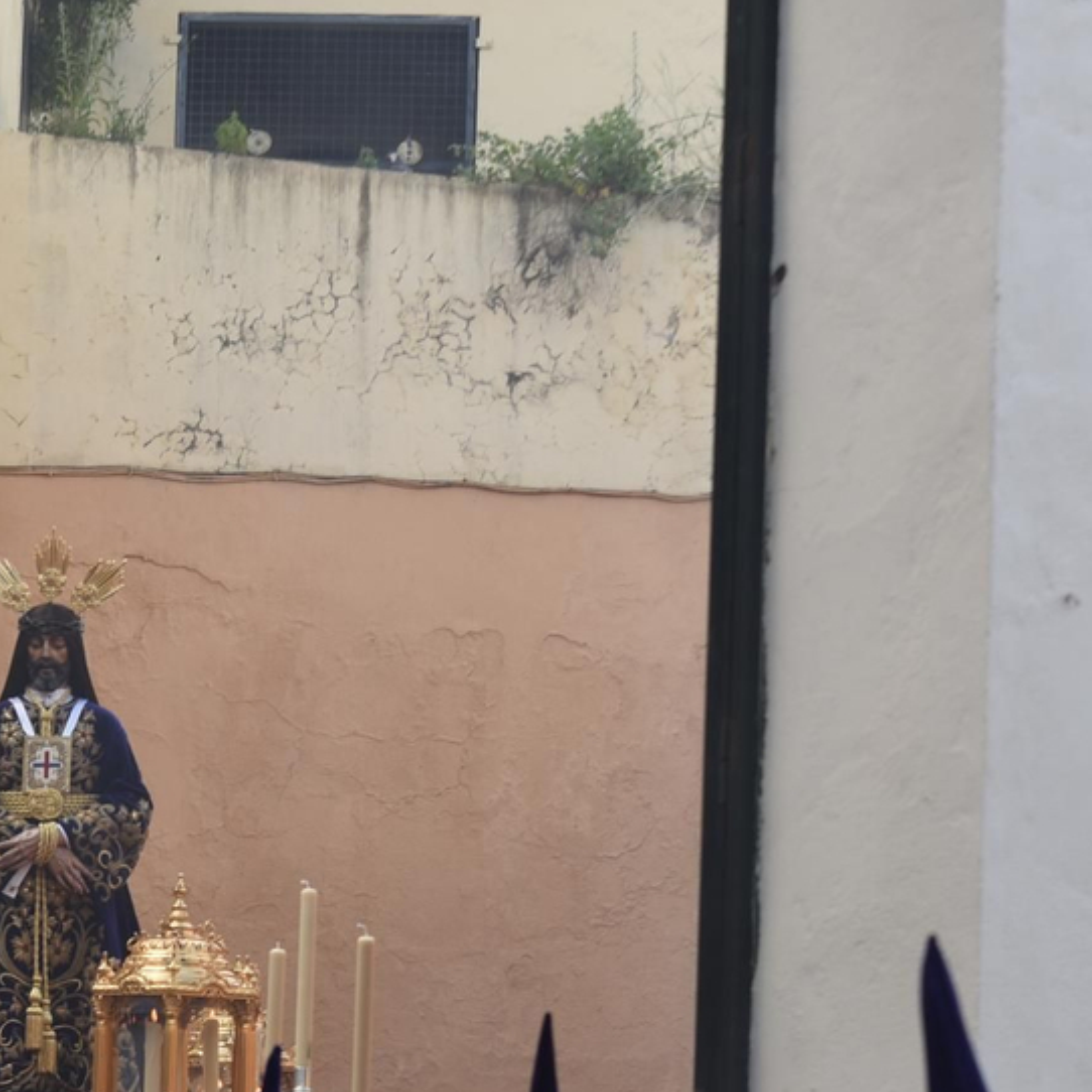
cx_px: 32
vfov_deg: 8.1
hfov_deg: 8.1
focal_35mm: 216
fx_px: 7709
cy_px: 953
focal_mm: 86
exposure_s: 1/125
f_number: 5
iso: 100
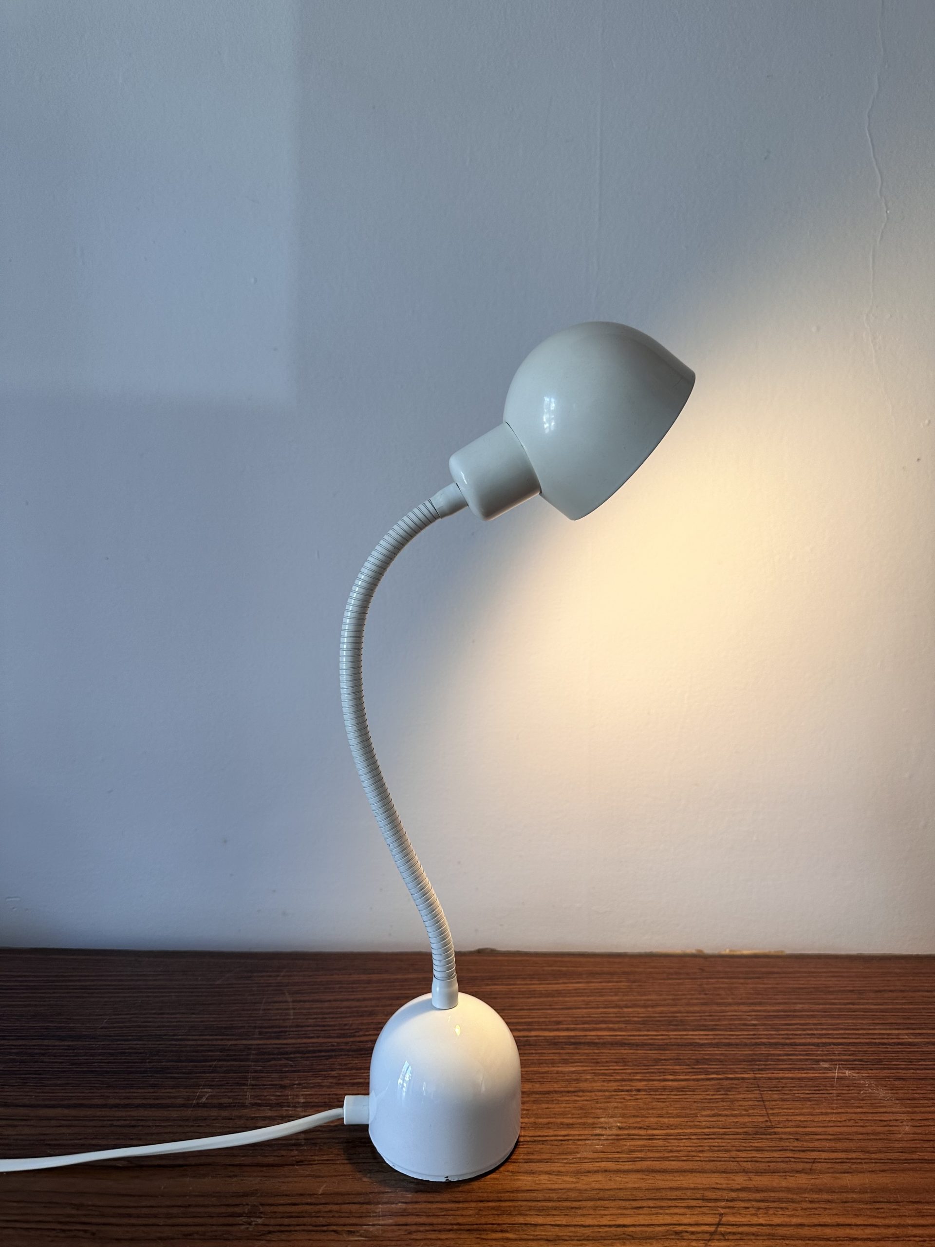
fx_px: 864
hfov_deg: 56.8
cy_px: 624
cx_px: 468
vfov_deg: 71.6
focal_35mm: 24
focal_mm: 6.86
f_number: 1.78
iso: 100
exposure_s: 1/100
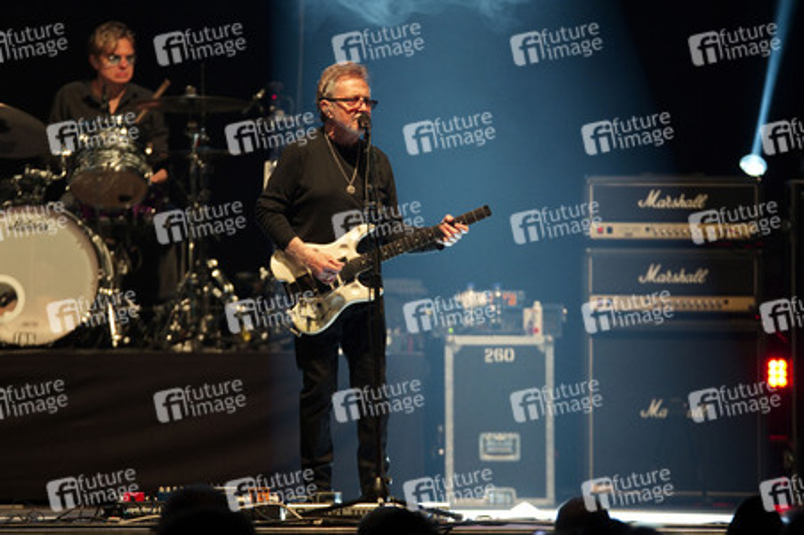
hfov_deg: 8.6
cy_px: 268
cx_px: 402
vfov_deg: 5.7
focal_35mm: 240
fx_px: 5356
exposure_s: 1/125
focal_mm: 240
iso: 1600
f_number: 2.8
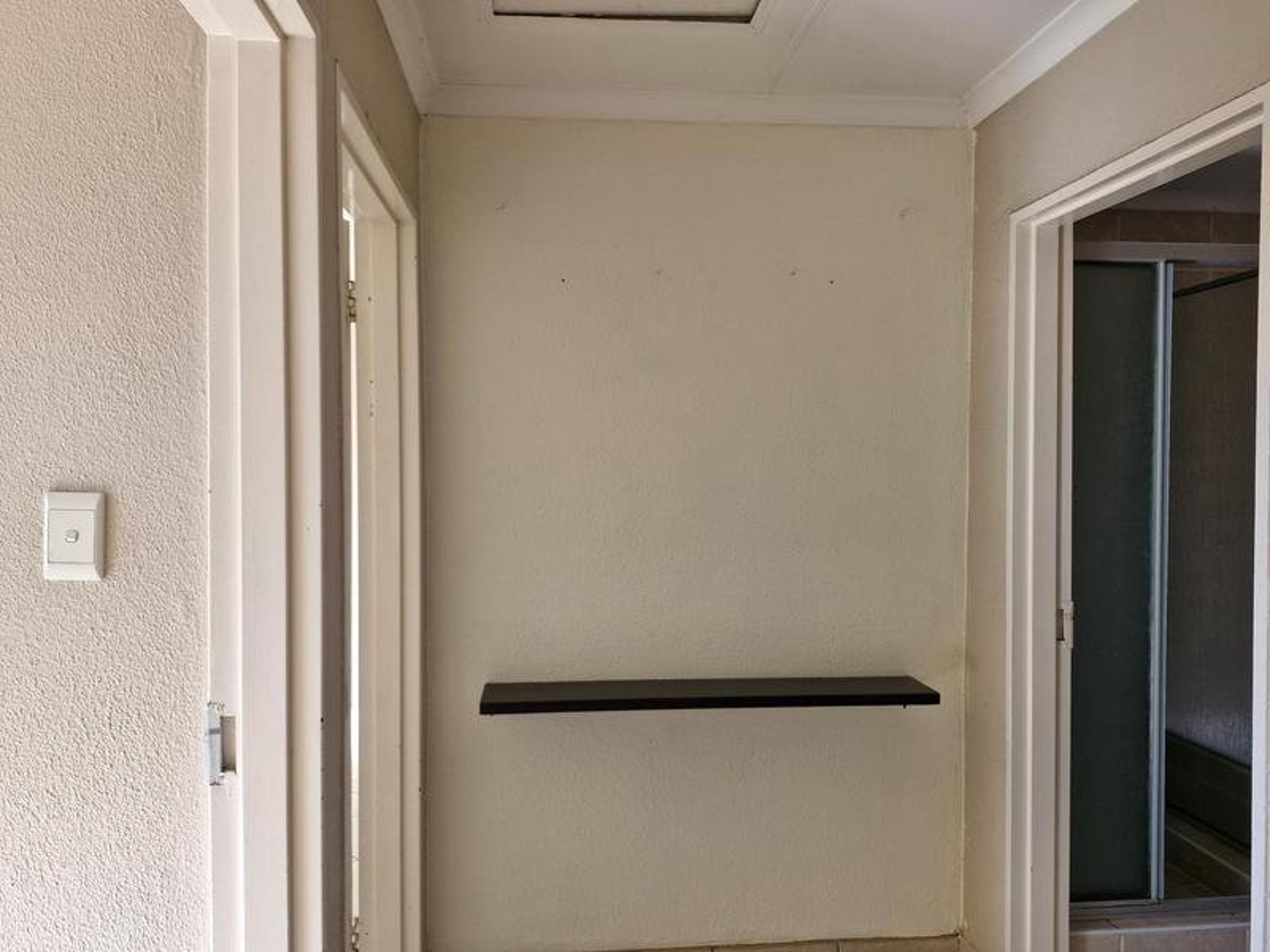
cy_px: 476
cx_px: 635
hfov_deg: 73.9
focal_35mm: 23
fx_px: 844
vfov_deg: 58.9
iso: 50
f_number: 1.8
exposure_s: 1/180
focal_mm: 5.54
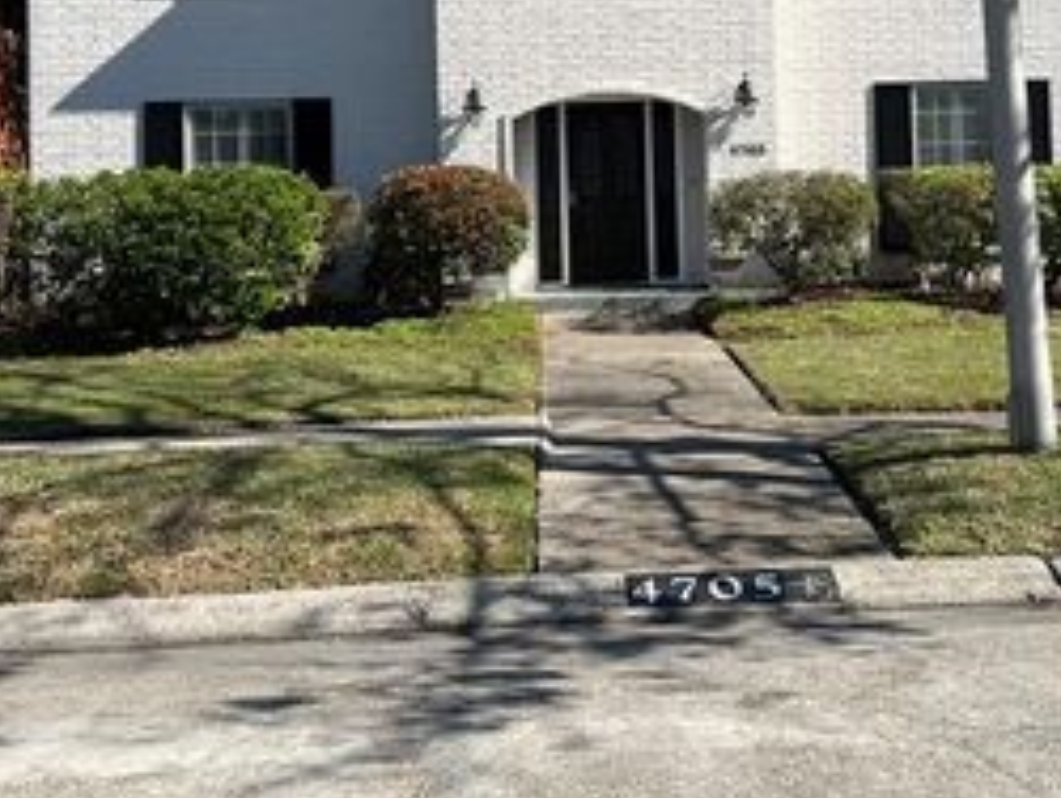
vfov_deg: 27.3
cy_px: 112
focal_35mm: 52
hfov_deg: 36.6
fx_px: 1595
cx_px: 645
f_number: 1.5
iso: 50
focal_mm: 5.7
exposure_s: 1/3571
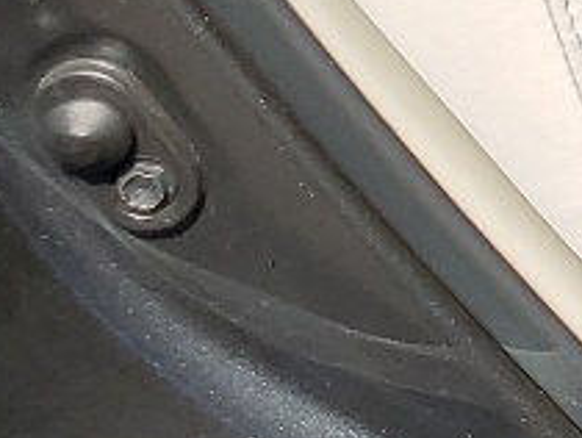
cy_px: -394
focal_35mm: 198
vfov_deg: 7.3
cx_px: 1826
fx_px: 3333
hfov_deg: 8.2
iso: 50
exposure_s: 1/2000
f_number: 1.5
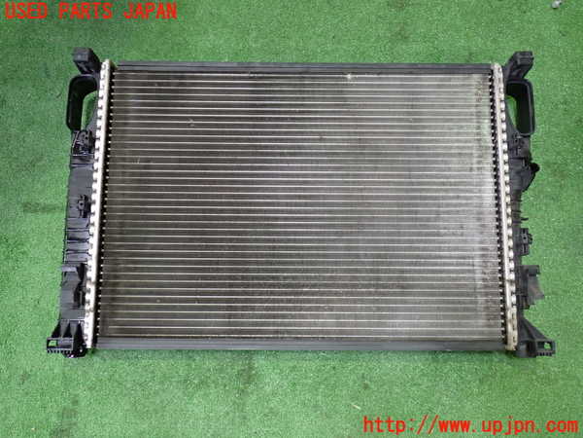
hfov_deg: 60.0
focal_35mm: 30
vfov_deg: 46.8
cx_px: 292
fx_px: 505
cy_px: 219
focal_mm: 5.4
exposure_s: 1/30
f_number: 2.3
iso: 320
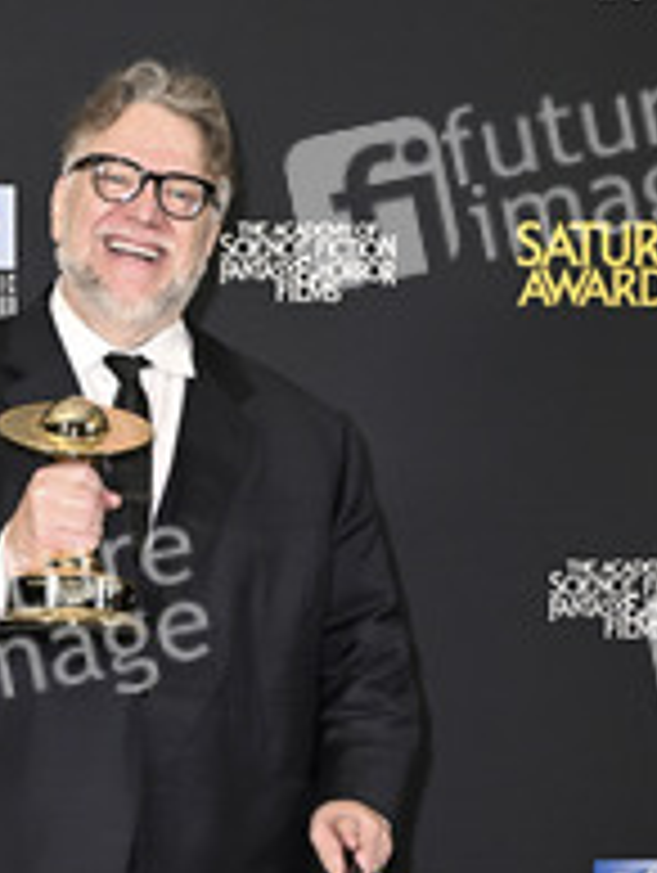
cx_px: 108
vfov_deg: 21.7
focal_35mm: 87
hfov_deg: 16.8
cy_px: 860
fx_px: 2197
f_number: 5
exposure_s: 1/320
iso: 2000
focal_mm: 44
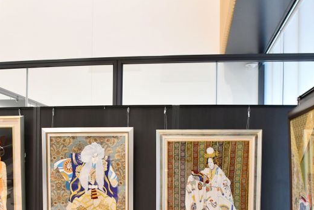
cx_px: 112
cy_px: 180
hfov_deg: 41.5
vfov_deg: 27.8
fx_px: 410
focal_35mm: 47
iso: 1000
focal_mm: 18
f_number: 5.6
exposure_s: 1/50
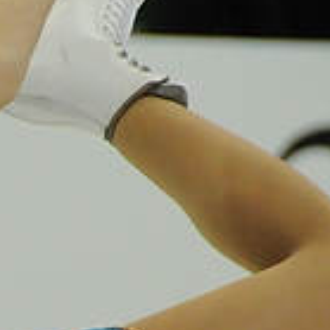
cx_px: -309
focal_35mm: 1470
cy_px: 426
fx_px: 15855
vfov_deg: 1.2
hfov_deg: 1.2
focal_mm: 200
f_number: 5.6
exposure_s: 1/1000
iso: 3200
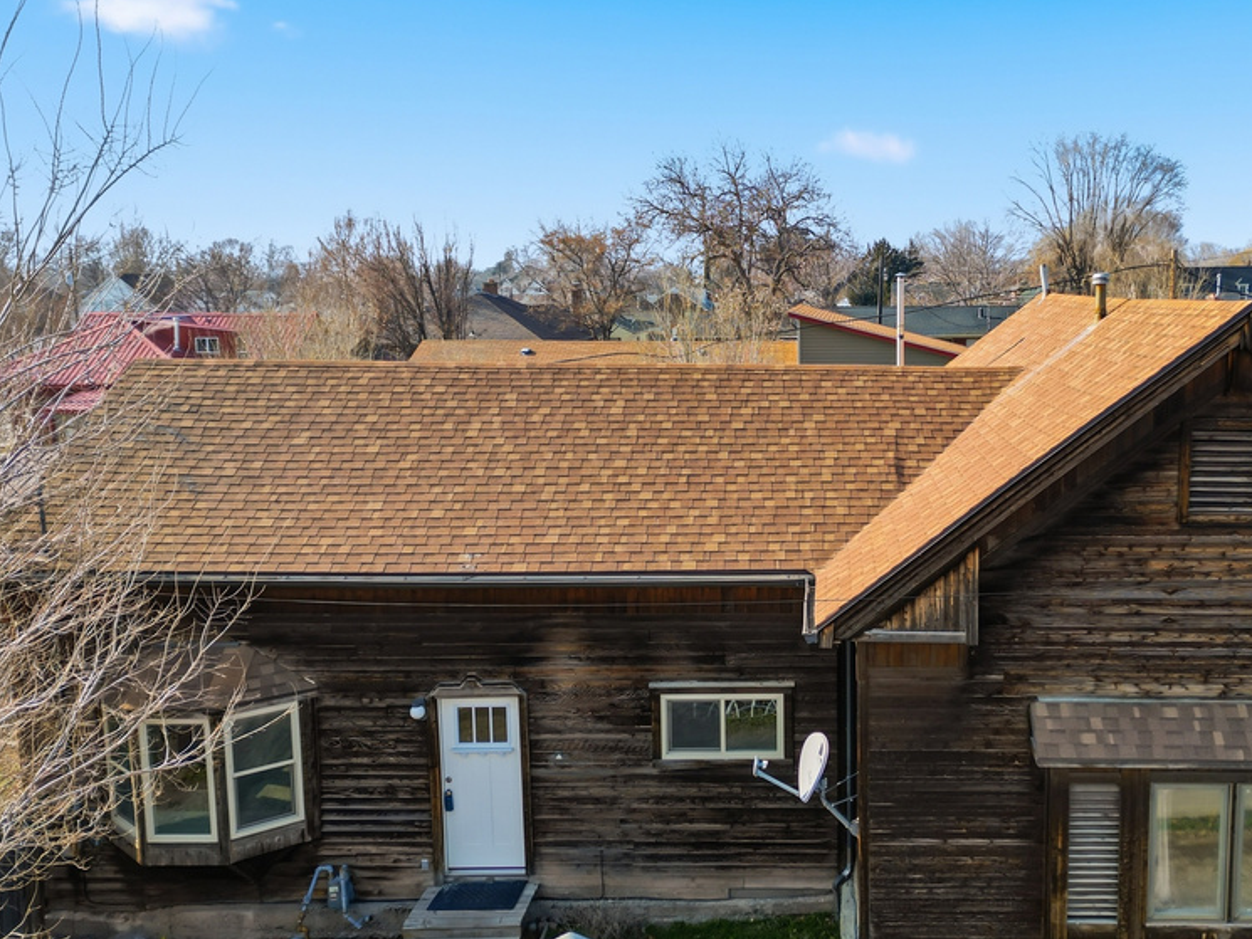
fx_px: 1194
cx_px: 818
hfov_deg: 54.4
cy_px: 459
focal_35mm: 33
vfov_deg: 43.0
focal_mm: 6.7
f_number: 1.7
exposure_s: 1/5000
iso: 100
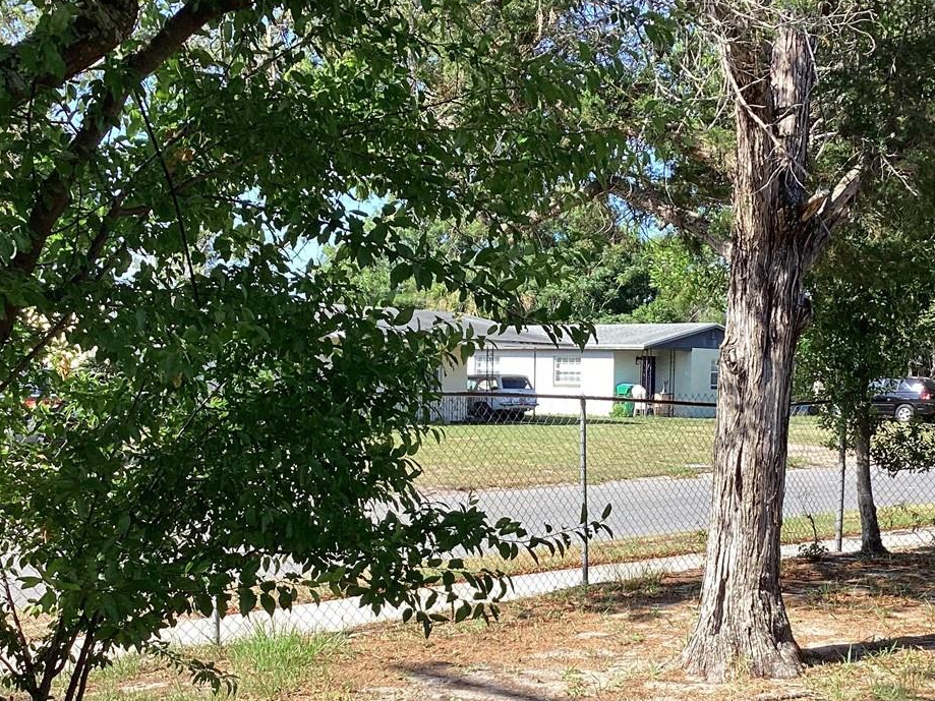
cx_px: 584
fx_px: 1458
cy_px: 483
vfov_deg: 26.8
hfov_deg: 35.4
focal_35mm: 54
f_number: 2.4
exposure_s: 1/411
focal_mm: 3.3
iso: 25
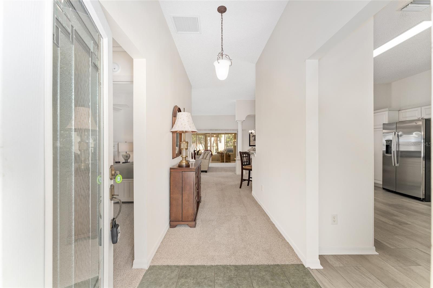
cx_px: 216
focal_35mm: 14
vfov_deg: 81.2
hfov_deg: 104.3
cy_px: 144
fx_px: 168
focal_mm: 14
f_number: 8
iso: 320
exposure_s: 1/20
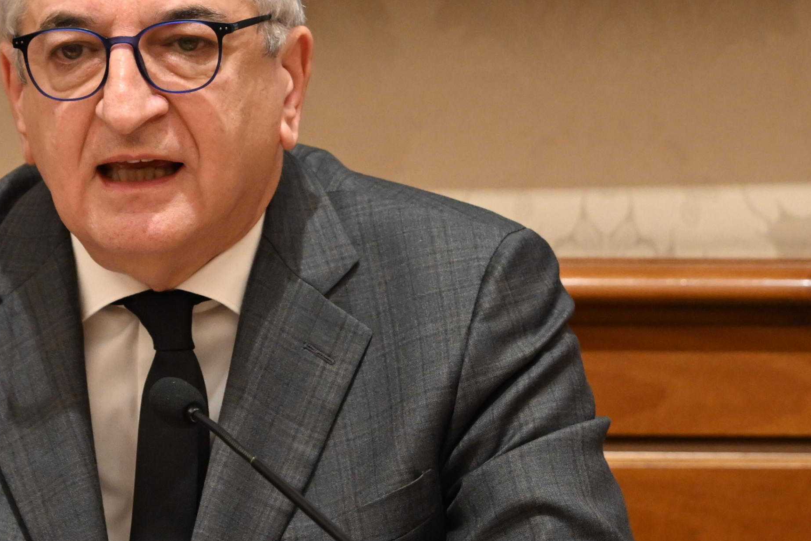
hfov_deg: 7.5
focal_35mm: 274
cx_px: 148
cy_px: 231
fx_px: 6172
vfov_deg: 5.0
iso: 2000
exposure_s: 1/250
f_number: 4
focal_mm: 110
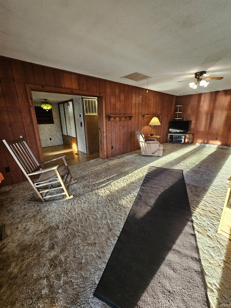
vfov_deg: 106.2
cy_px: 154
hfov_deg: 89.9
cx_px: 116
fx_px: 116
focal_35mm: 13
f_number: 2.2
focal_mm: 2.2
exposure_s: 1/40
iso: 320
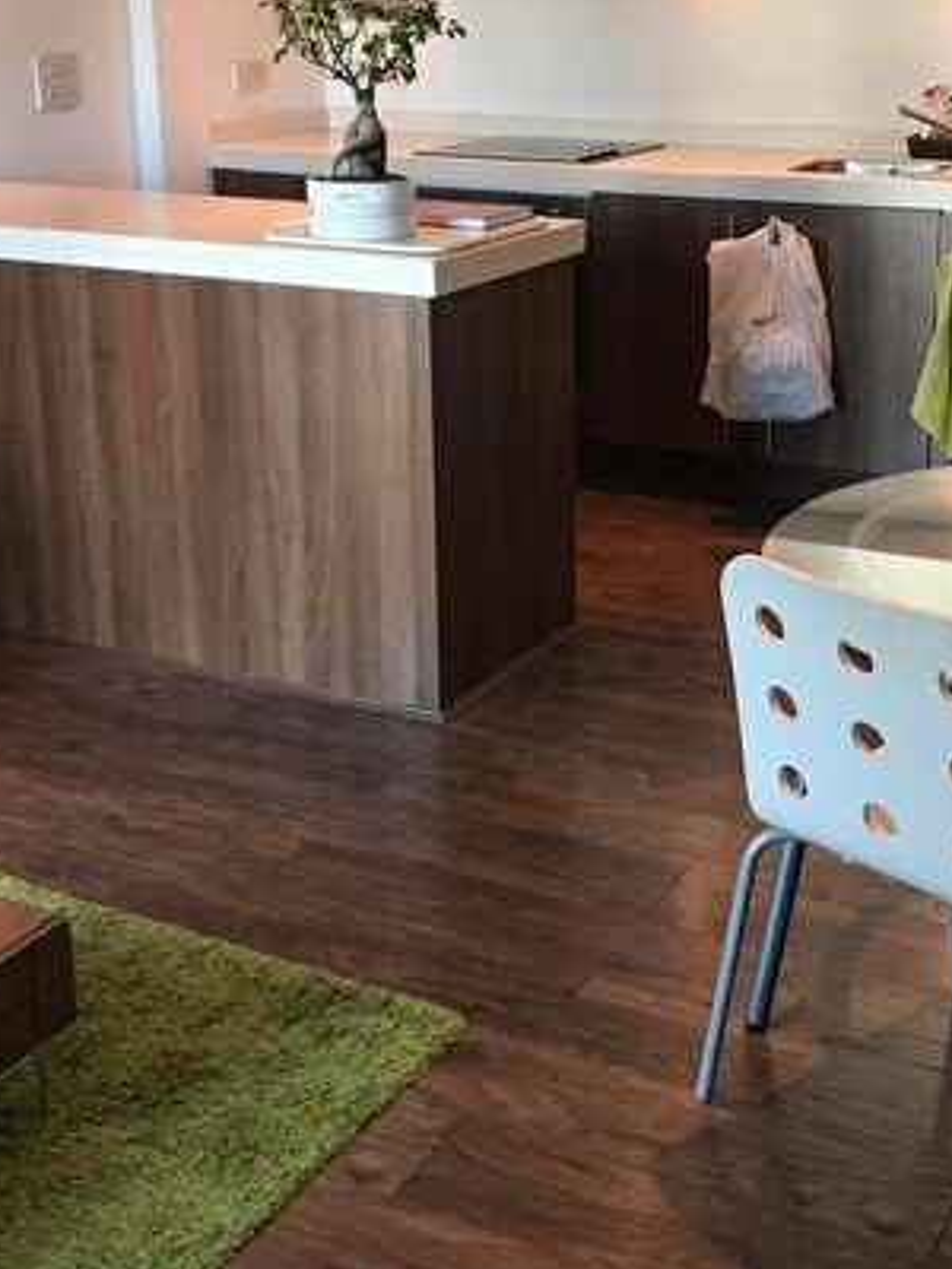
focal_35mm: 49
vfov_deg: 38.6
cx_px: 603
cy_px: 465
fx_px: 1797
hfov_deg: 29.5
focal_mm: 3.99
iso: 32
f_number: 1.8
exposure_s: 1/33
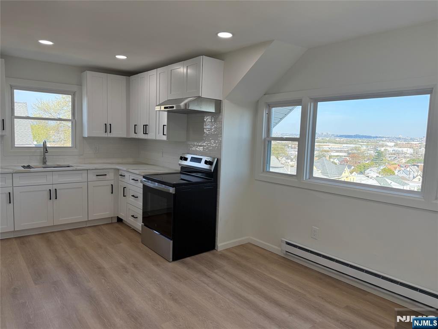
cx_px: 219
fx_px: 304
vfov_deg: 56.8
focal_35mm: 24
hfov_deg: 71.6
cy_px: 164
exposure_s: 1/521
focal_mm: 6.76
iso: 100
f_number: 1.78
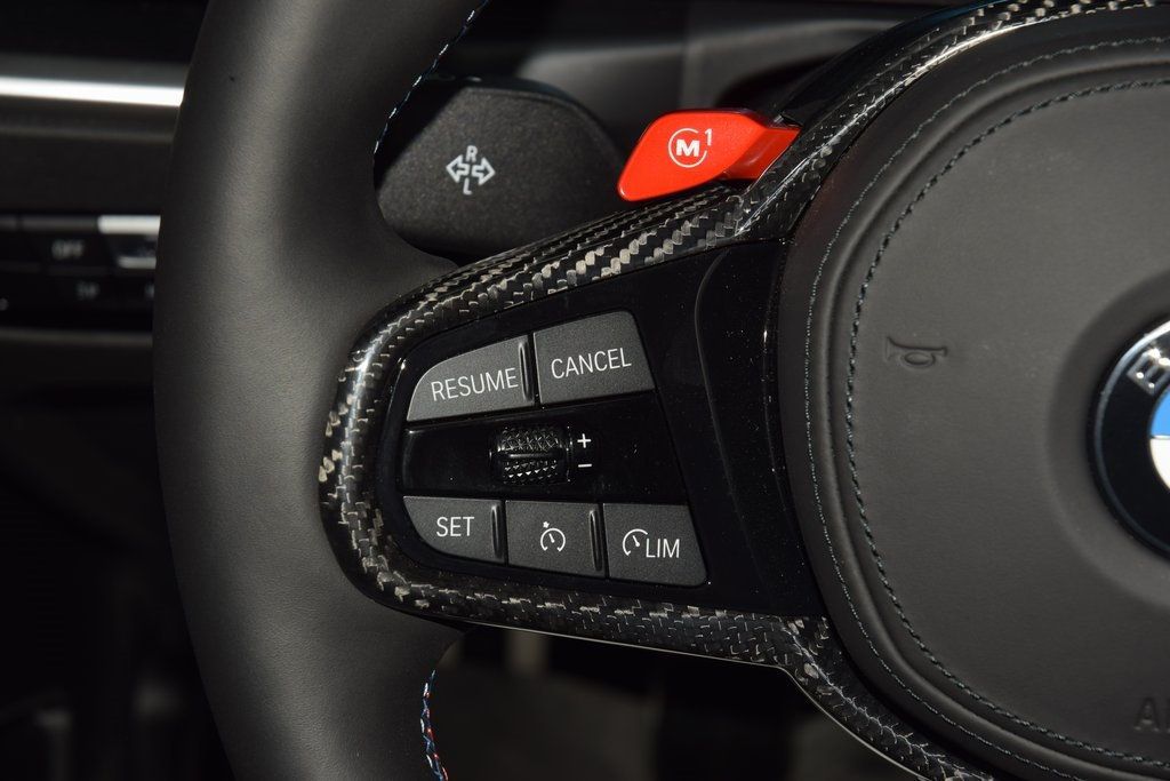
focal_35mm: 105
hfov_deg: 19.5
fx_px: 3413
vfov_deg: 13.0
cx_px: 585
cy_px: 390
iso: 100
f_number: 8
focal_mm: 70
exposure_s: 1/125
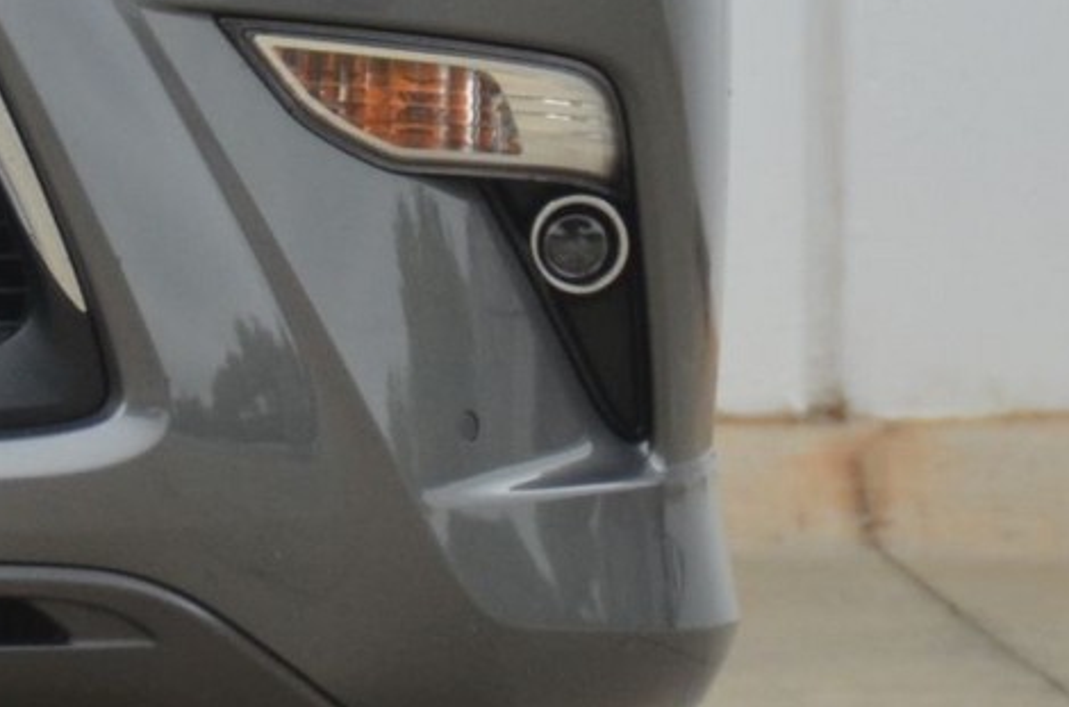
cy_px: -391
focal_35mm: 1077
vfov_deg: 1.3
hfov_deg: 1.9
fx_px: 31895
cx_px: -1033
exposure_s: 1/1000
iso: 500
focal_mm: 135
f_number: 5.6
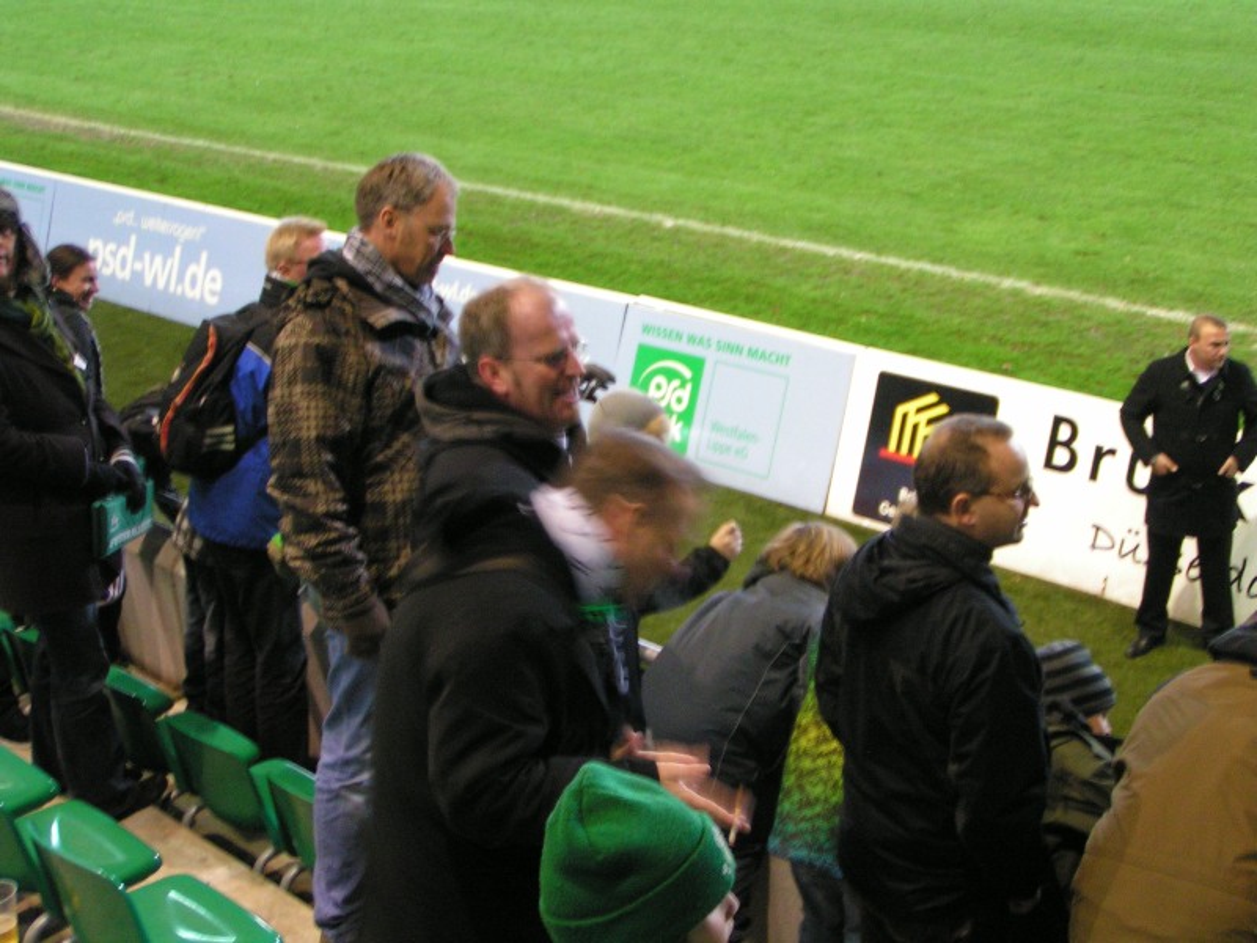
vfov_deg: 28.0
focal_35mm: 52
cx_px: 628
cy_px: 472
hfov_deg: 36.8
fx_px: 1888
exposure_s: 1/10
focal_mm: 8
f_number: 3.2
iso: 200
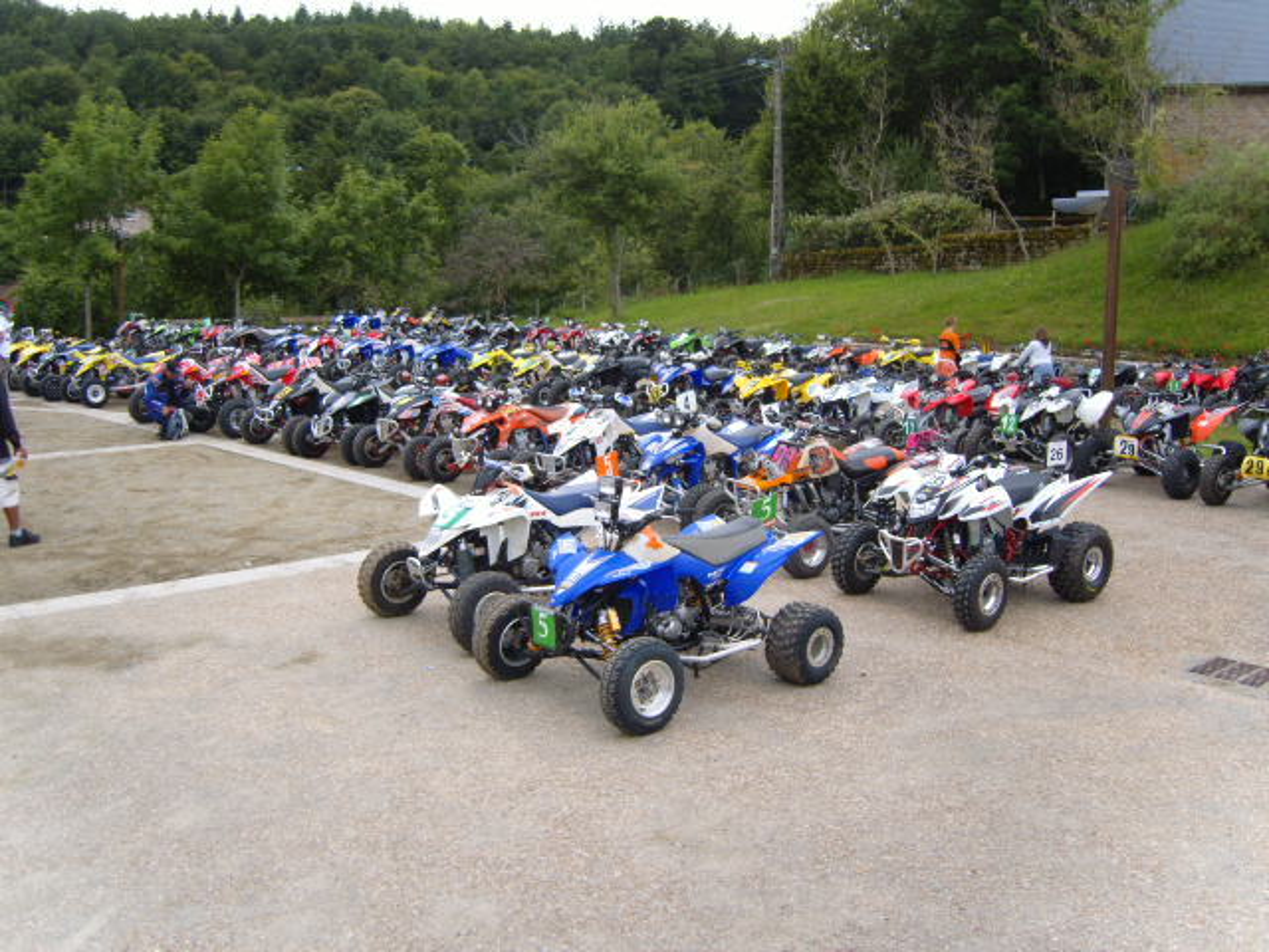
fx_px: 1283
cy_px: 476
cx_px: 634
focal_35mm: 35
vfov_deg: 40.7
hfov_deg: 52.6
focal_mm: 7.4
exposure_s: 1/60
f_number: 2.8
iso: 80
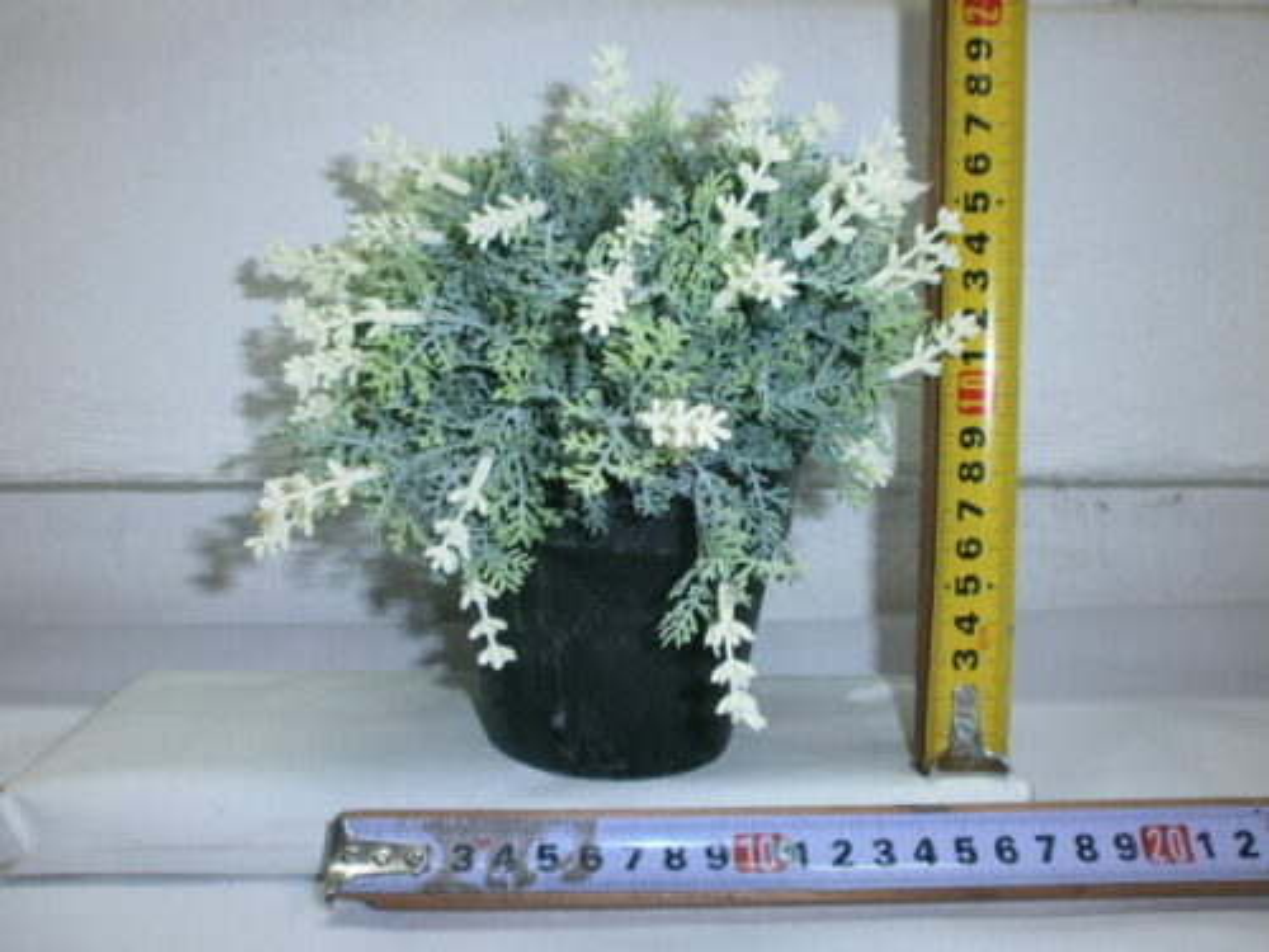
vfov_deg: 51.4
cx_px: 634
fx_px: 990
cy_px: 476
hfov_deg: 65.3
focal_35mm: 27
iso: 125
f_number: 2.9
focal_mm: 4.8
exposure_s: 1/30
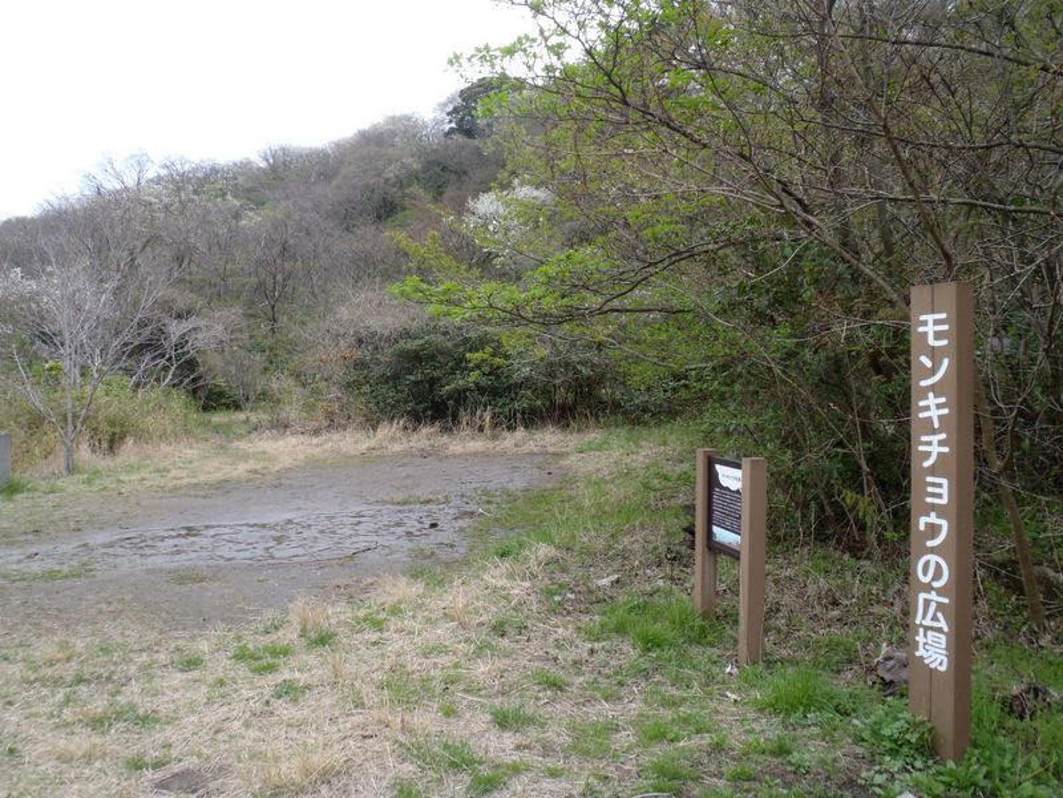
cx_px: 532
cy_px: 399
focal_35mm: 28
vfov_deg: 49.7
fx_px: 860
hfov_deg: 63.4
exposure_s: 1/100
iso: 80
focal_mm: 5
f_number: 3.9
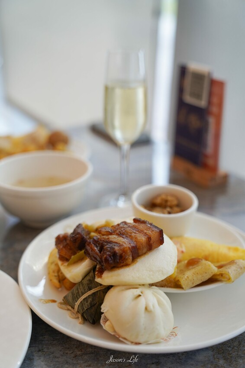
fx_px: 470
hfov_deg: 29.2
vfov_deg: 42.8
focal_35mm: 46
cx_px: 122
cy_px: 184
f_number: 2.8
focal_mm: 46
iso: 100
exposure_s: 1/60
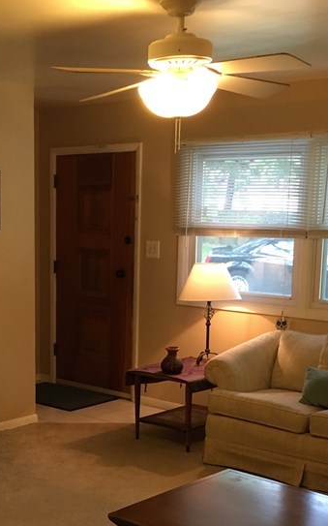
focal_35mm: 58
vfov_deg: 34.9
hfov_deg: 21.9
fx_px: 830
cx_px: 48
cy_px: 340
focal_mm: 4.15
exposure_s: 1/30
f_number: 2.2
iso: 100
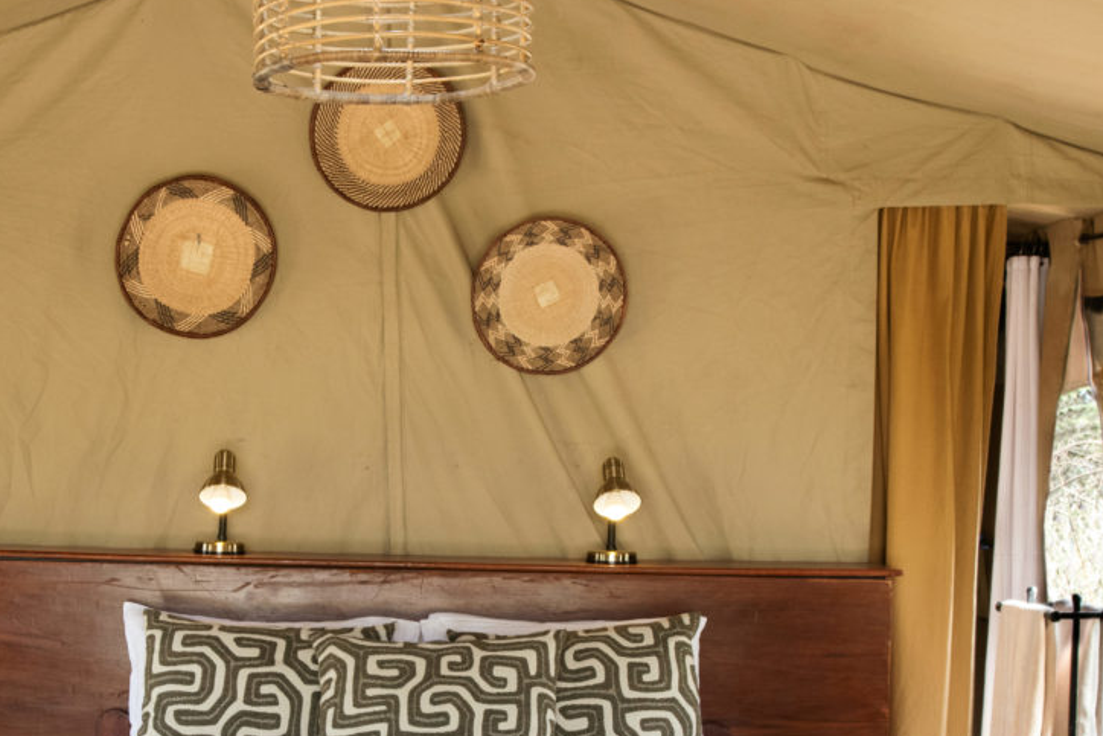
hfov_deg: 24.6
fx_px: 2513
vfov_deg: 16.5
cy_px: 651
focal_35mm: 82
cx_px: 373
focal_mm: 29
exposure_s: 1/13
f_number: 9
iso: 400
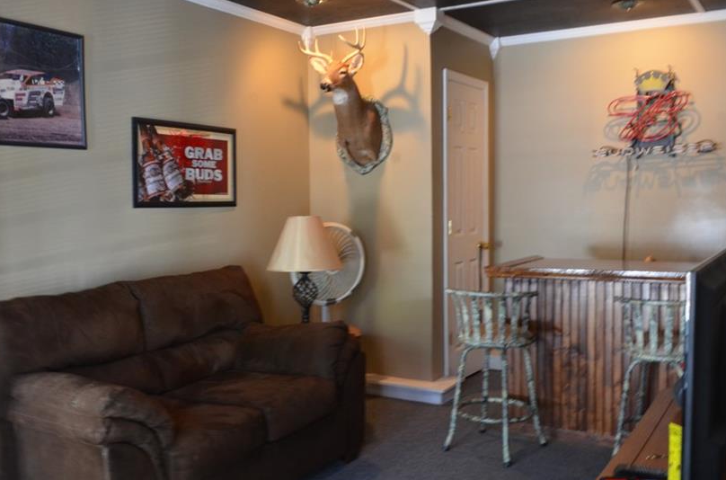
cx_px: 351
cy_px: 245
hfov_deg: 50.8
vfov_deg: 34.9
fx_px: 764
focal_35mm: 38
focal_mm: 20
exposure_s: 1/3
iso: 1000
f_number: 10
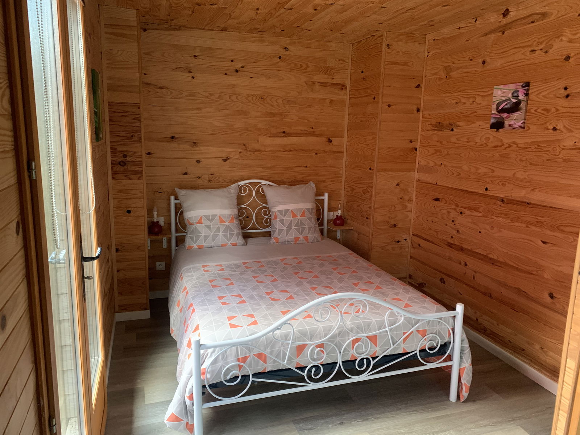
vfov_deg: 53.1
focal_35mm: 26
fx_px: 436
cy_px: 218
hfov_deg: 67.3
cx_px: 290
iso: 400
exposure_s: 1/32
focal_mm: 4.25
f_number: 1.8
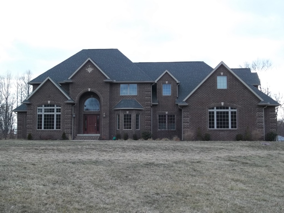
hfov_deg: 41.2
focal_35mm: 46
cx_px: 142
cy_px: 106
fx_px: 377
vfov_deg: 31.5
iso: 64
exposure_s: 1/160
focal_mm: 8.3
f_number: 3.7
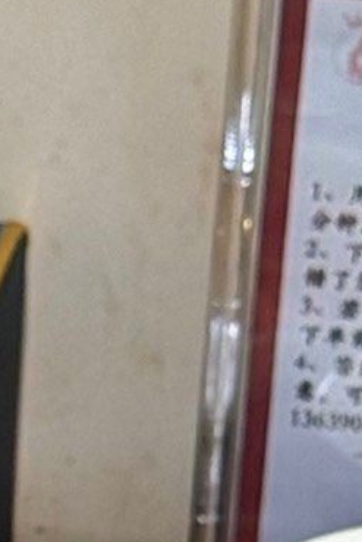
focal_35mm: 368
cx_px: -614
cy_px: 1403
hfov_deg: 3.7
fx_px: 5545
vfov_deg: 5.4
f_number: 1.78
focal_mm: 6.76
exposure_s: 1/100
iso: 64
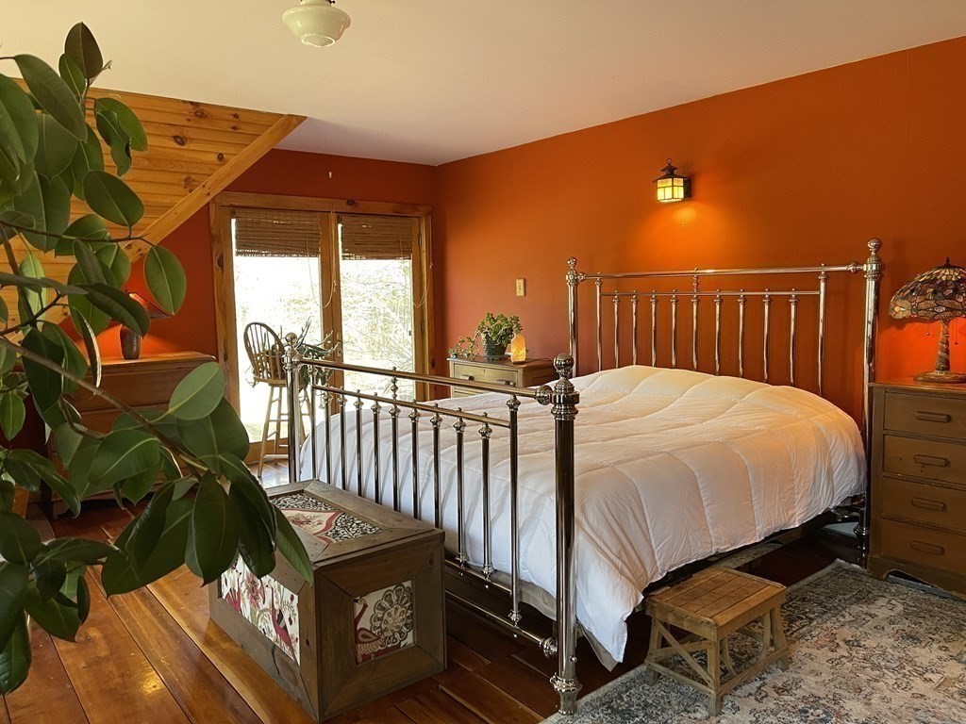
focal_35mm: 26
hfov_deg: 67.3
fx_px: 726
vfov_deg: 53.1
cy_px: 362
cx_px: 483
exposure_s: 1/60
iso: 200
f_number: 1.6
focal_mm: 5.1
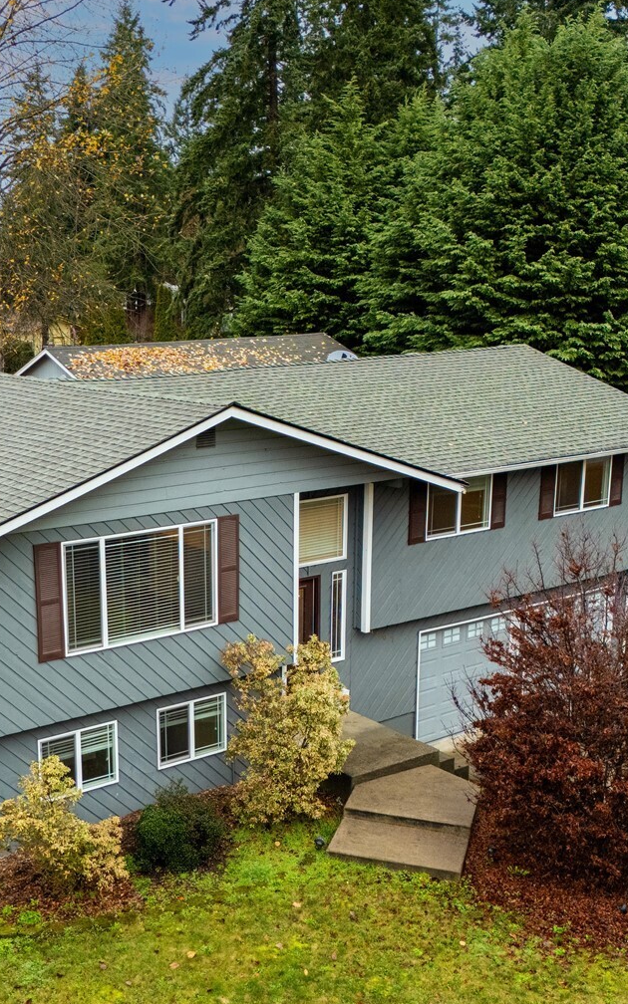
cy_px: 582
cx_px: 176
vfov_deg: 52.5
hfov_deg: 33.9
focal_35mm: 37
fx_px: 1013
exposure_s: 1/25
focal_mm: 11
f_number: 8
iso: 200
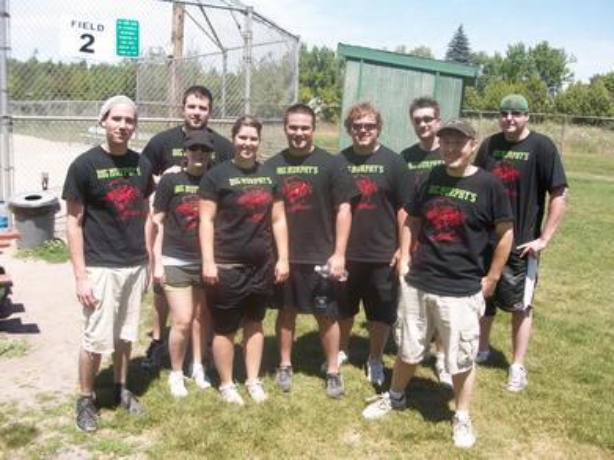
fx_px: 603
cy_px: 230
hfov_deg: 54.0
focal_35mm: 34
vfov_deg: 41.8
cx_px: 307
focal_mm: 5.7
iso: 64
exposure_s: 1/653
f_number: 2.8
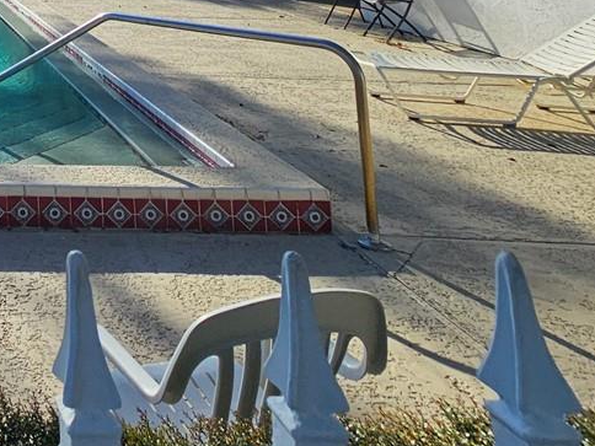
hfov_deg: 32.2
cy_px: -241
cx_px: -193
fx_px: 739
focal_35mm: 43
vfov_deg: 24.9
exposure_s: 1/2929
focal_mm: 2.2
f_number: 2.2
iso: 50
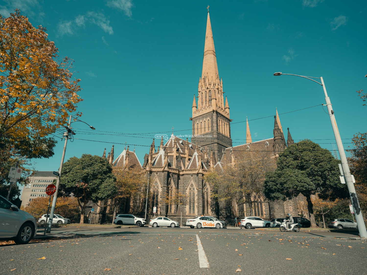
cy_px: 138
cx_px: 184
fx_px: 212
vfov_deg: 66.0
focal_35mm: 20
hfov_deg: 81.7
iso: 200
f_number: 4.5
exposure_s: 1/1250
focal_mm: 25.9
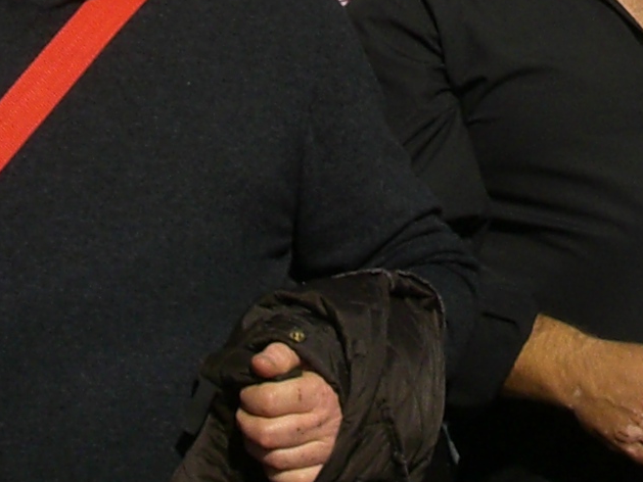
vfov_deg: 8.2
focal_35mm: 170
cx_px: 603
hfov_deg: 11.5
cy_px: -559
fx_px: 3158
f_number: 4.4
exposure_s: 1/1000
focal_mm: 6.3
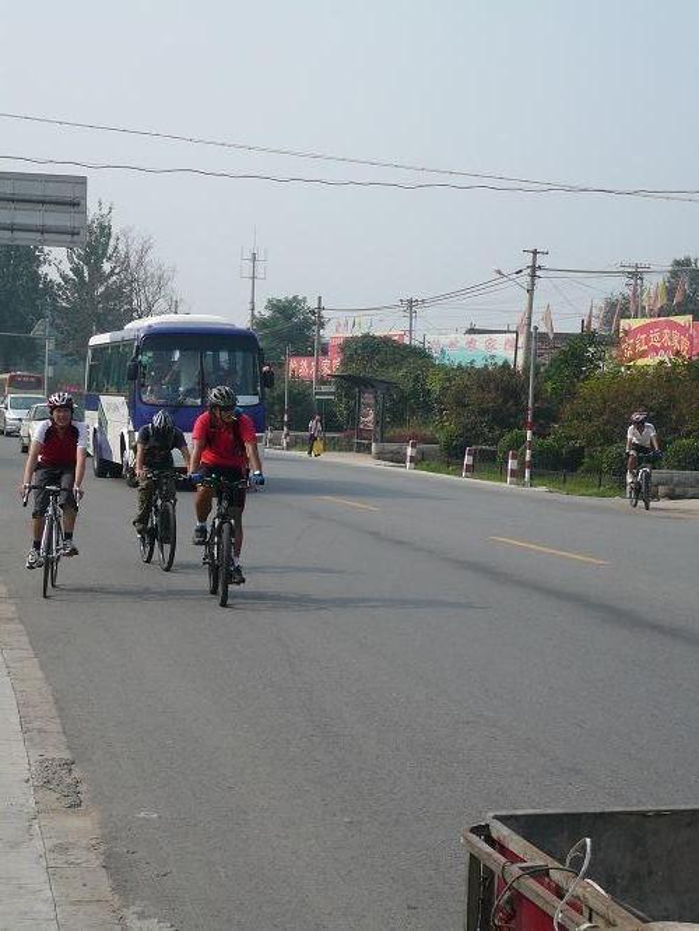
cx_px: 350
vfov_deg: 24.7
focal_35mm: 79
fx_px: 2126
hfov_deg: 18.7
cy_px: 466
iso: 100
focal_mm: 13.2
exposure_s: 1/500
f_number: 4.8
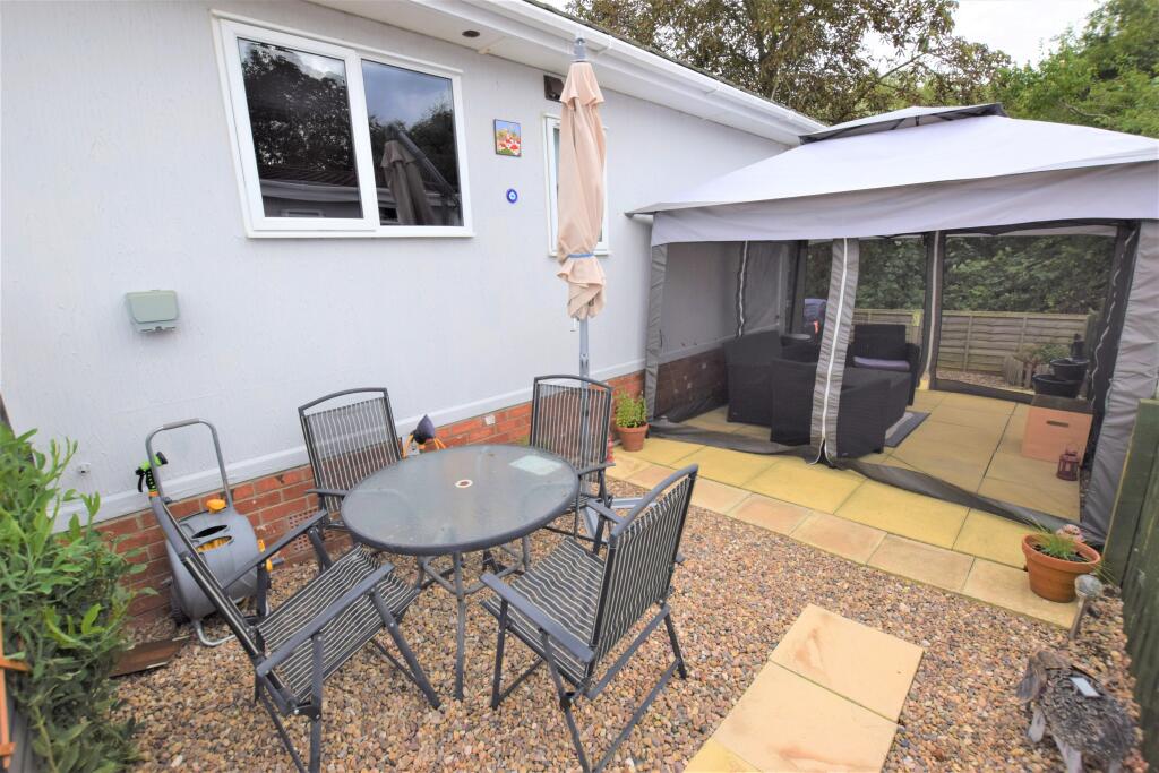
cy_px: 386
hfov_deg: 100.4
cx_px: 580
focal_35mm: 15
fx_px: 483
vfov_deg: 77.3
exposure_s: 1/250
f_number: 8
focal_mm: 10
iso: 280
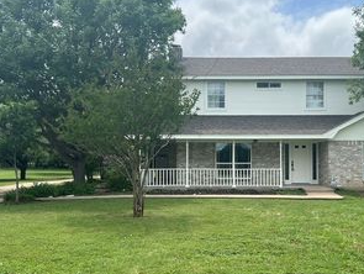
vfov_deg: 32.9
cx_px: 225
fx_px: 463
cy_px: 149
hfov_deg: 42.6
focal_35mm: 44
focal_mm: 5.7
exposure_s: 1/3077
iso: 50
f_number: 1.5
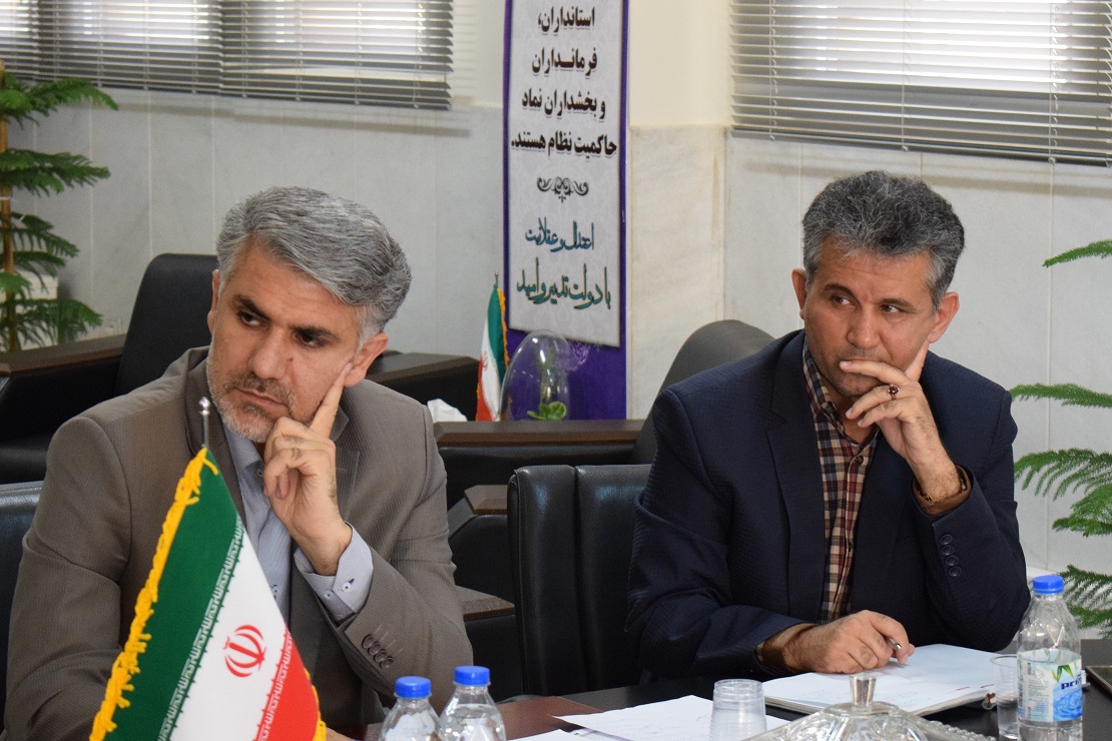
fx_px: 2548
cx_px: 556
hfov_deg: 24.6
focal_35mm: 82
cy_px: 370
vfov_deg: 16.6
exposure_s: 1/60
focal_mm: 55
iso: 2500
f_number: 5.6
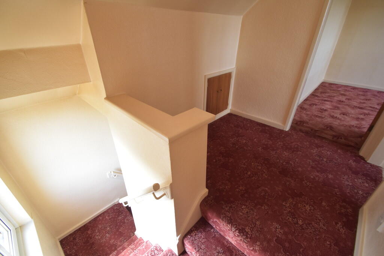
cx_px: 192
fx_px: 160
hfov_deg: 100.4
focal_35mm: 15
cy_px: 128
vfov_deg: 77.3
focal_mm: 10
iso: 800
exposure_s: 1/60
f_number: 5.6
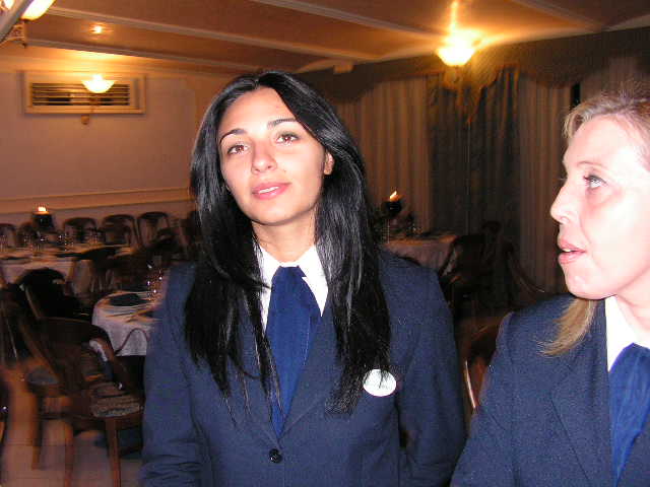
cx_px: 325
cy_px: 244
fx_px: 676
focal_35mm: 36
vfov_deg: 39.7
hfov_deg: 51.4
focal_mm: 6
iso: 200
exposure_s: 1/40
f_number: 3.2
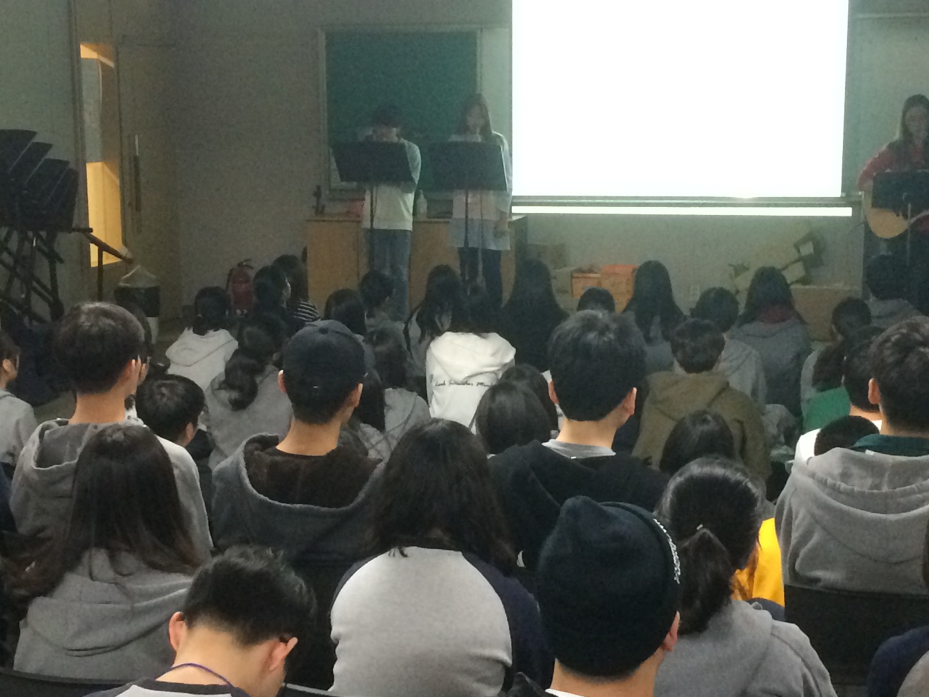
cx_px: 452
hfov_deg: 28.6
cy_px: 428
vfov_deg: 21.6
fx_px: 1825
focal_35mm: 68
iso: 250
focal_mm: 4.15
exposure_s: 1/30
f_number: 2.2
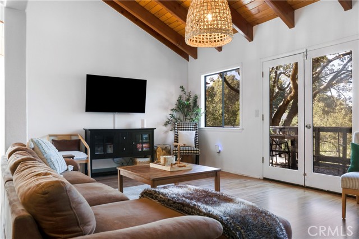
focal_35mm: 25
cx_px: 180
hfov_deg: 71.5
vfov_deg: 51.3
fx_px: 249
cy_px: 120
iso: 100
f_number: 8
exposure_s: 1/4
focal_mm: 17
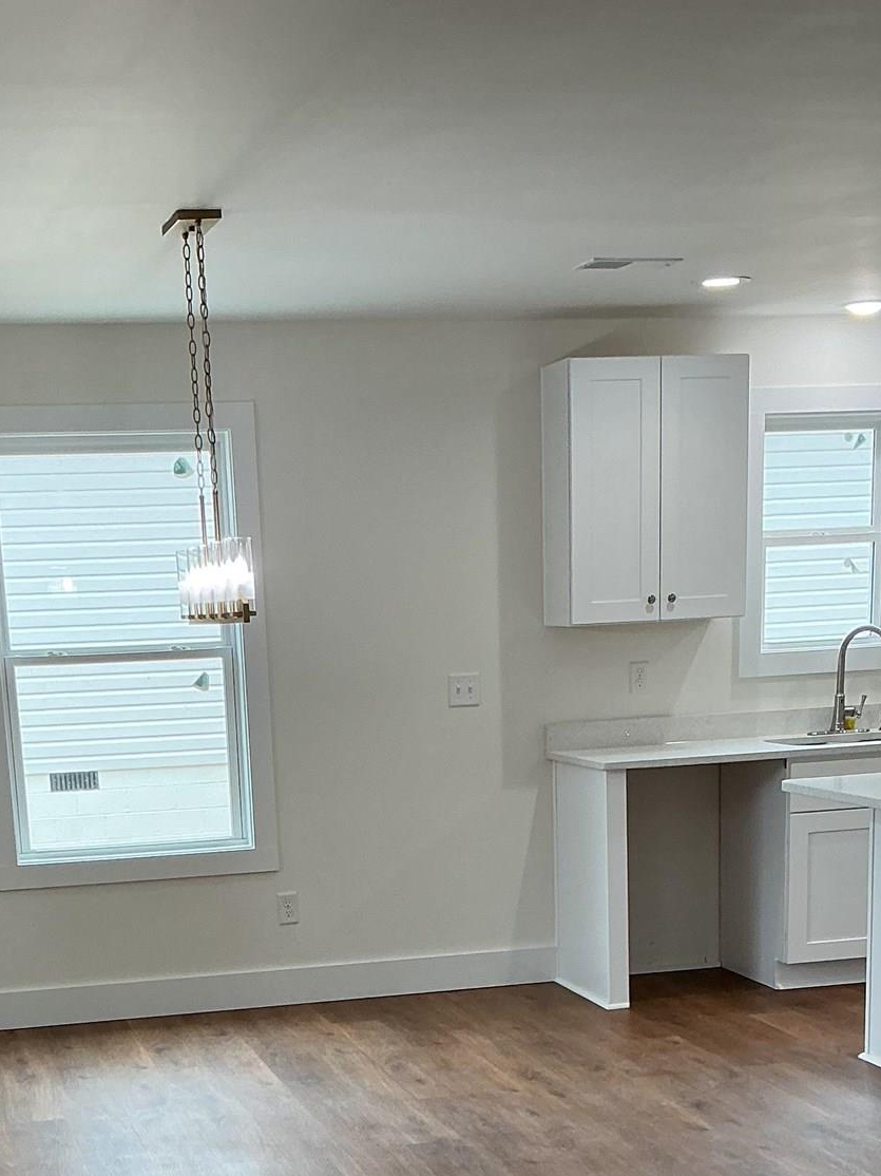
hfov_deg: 24.4
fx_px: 2037
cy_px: 1106
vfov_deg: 30.5
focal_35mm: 60
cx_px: 368
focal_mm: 3
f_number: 1.8
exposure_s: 1/60
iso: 40
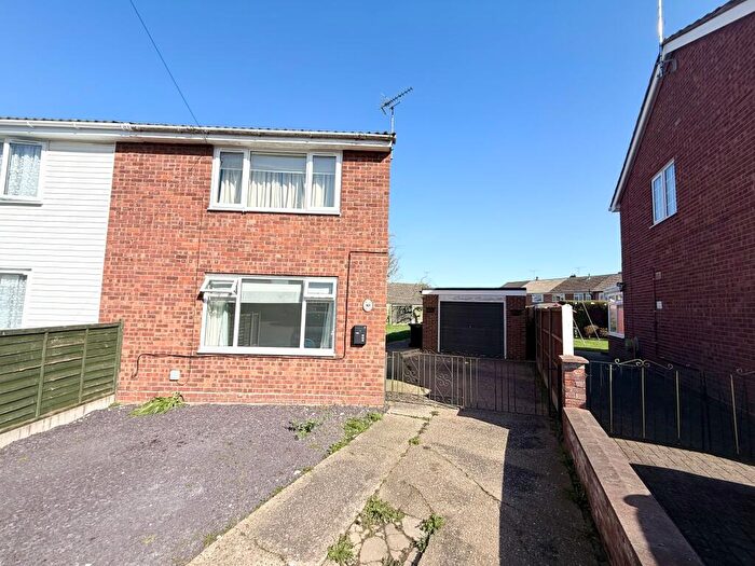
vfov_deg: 85.7
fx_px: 305
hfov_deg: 102.1
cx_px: 378
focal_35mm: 14
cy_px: 283
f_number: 2.2
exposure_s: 1/770
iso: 25
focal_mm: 2.22
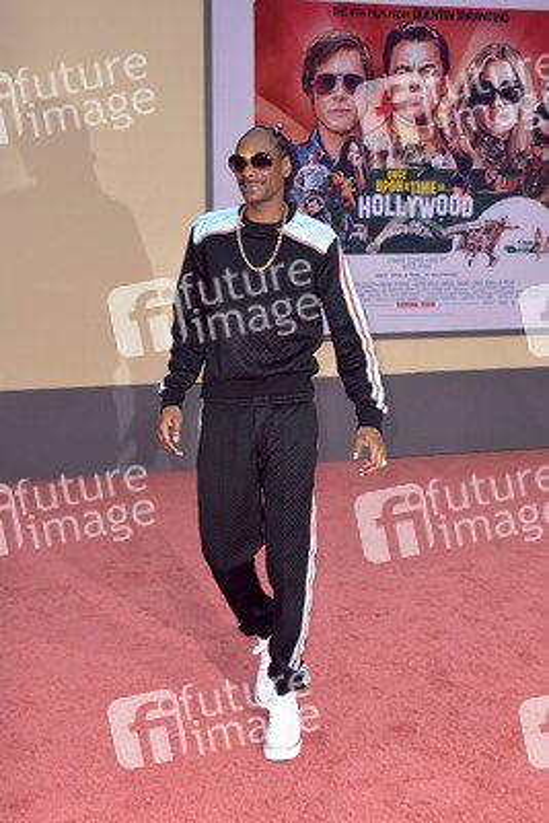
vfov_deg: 38.2
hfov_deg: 26.0
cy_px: 412
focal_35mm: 52
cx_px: 274
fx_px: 1188
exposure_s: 1/250
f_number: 7.1
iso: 800
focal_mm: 52
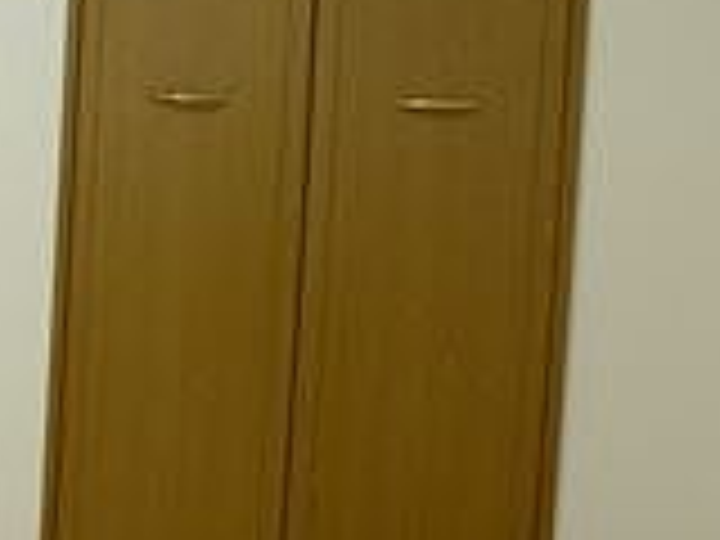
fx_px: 1997
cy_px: 220
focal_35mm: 96
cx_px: -468
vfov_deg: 15.4
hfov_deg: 17.6
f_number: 2
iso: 100
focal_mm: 5.1
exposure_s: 1/13
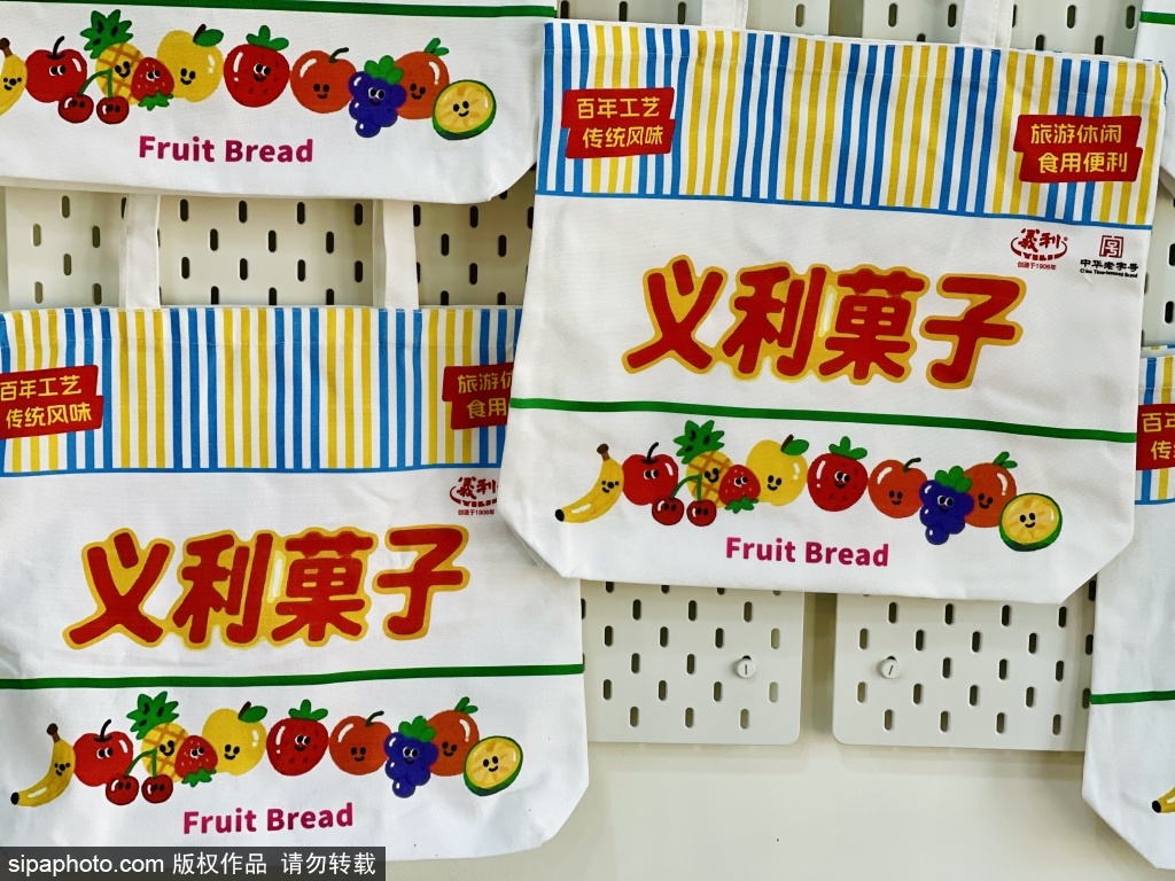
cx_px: 588
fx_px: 2172
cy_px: 440
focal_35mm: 64
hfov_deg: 30.3
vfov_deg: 22.9
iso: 64
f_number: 2.2
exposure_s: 1/100
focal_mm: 7.5
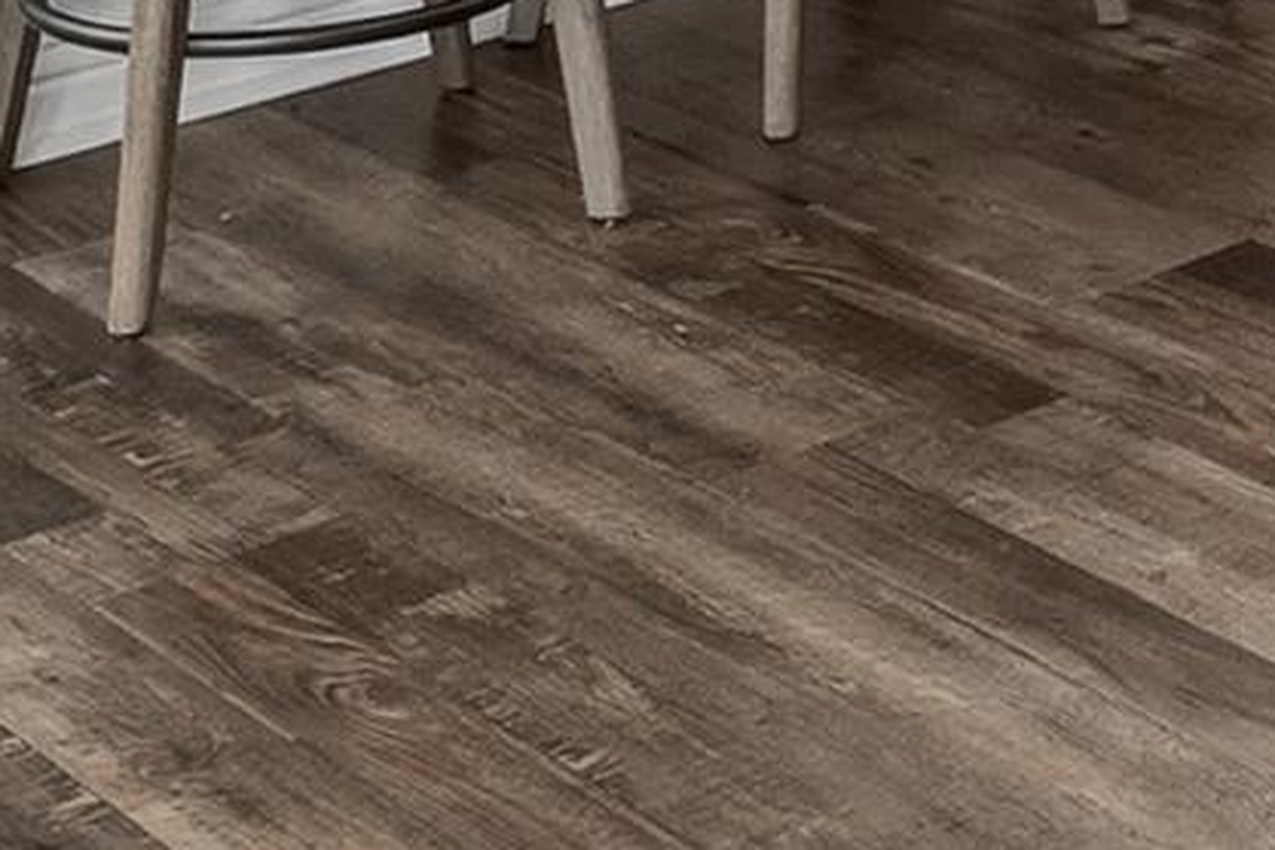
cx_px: 1844
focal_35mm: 108
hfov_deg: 17.3
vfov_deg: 10.6
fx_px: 3825
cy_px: -1269
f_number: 9
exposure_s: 1/40
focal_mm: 10
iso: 250
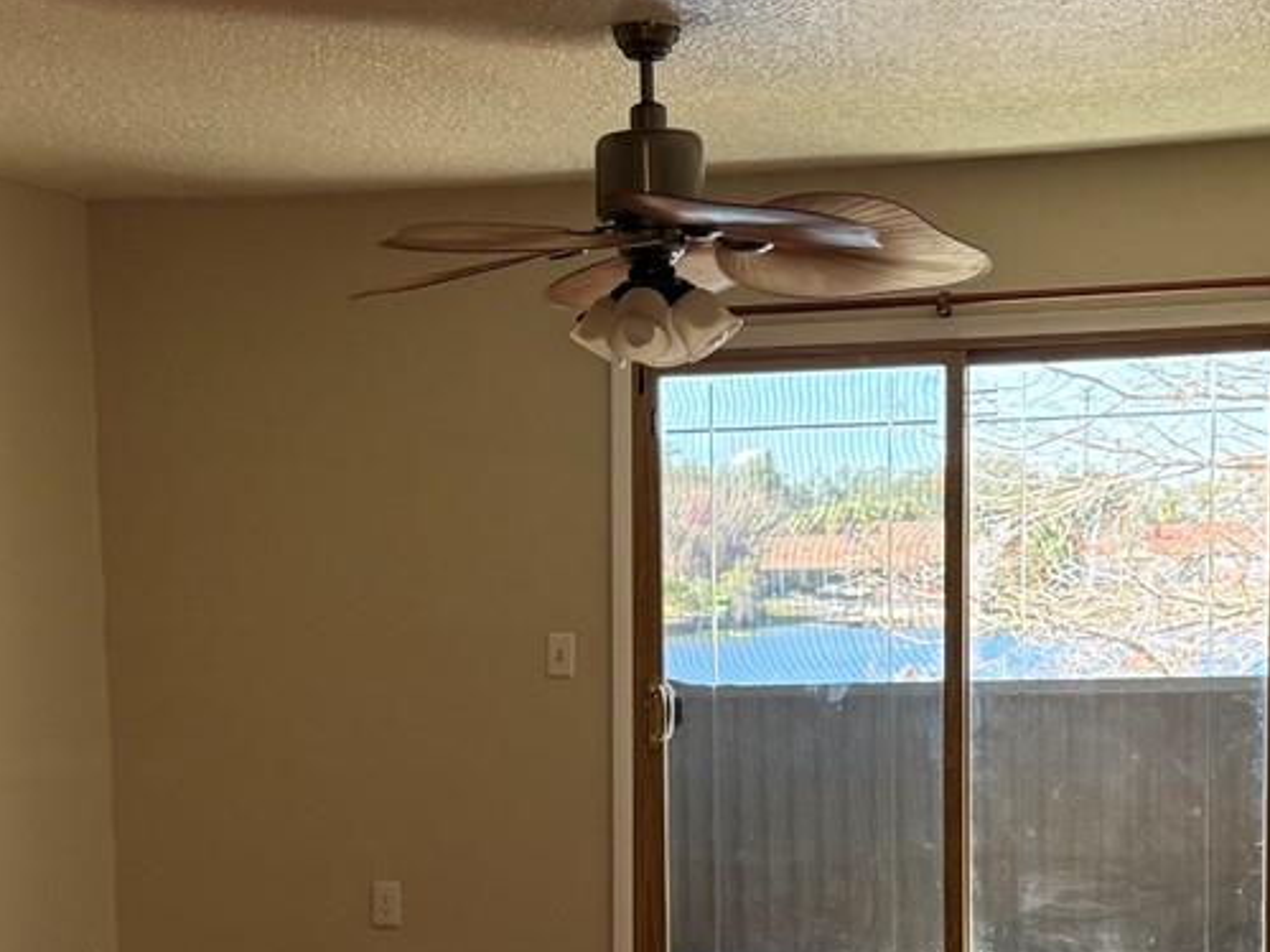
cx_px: 550
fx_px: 2824
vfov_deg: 18.7
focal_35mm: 77
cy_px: 901
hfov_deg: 25.3
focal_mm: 6.76
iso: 200
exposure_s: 1/120
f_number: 1.78
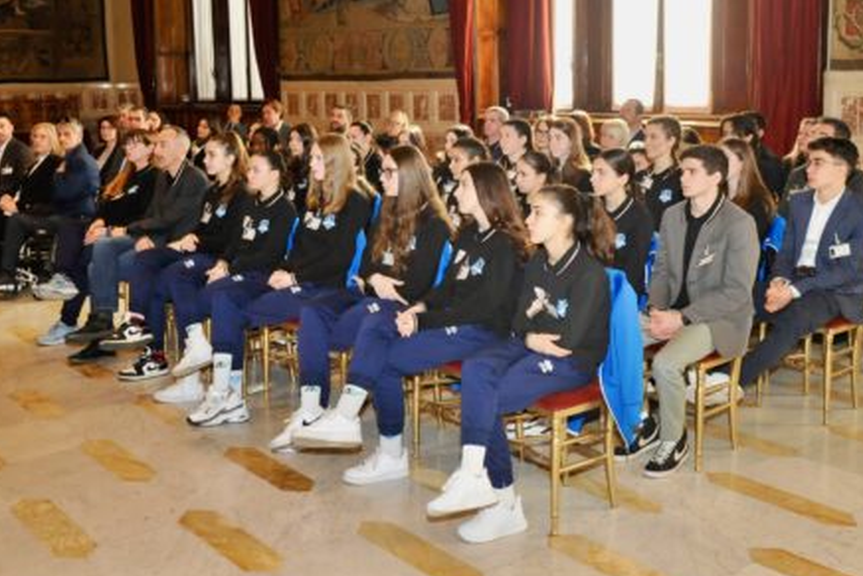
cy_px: 202
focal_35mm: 44
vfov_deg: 30.4
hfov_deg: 44.5
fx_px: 1055
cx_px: 422
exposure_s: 1/125
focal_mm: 32
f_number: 5
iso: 2000
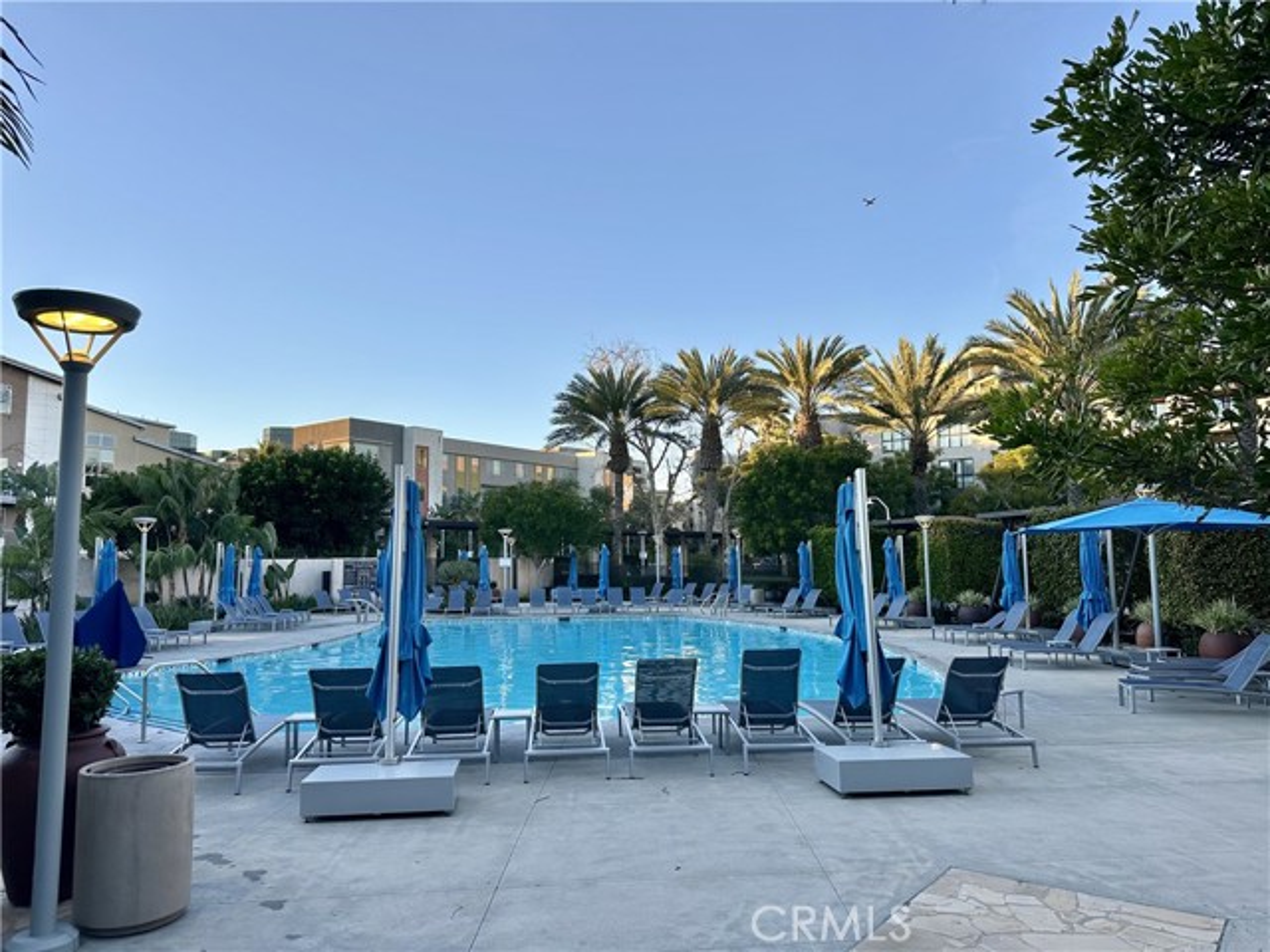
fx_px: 881
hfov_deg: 71.6
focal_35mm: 24
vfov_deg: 56.8
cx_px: 635
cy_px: 476
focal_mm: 6.86
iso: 80
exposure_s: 1/910
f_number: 1.78
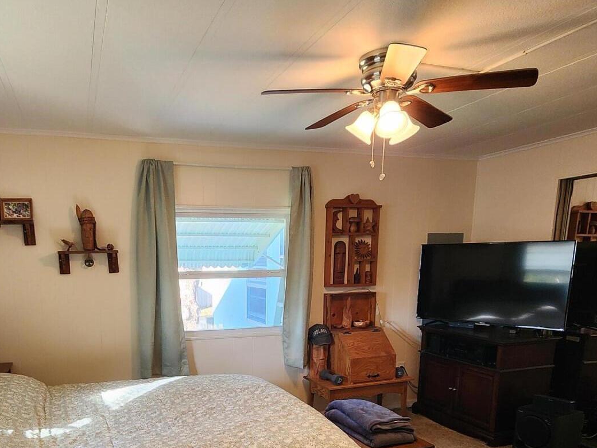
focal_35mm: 25
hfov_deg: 68.2
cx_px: 219
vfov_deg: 52.0
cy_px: 347
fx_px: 431
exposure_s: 1/60
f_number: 2.2
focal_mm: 2.2
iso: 160
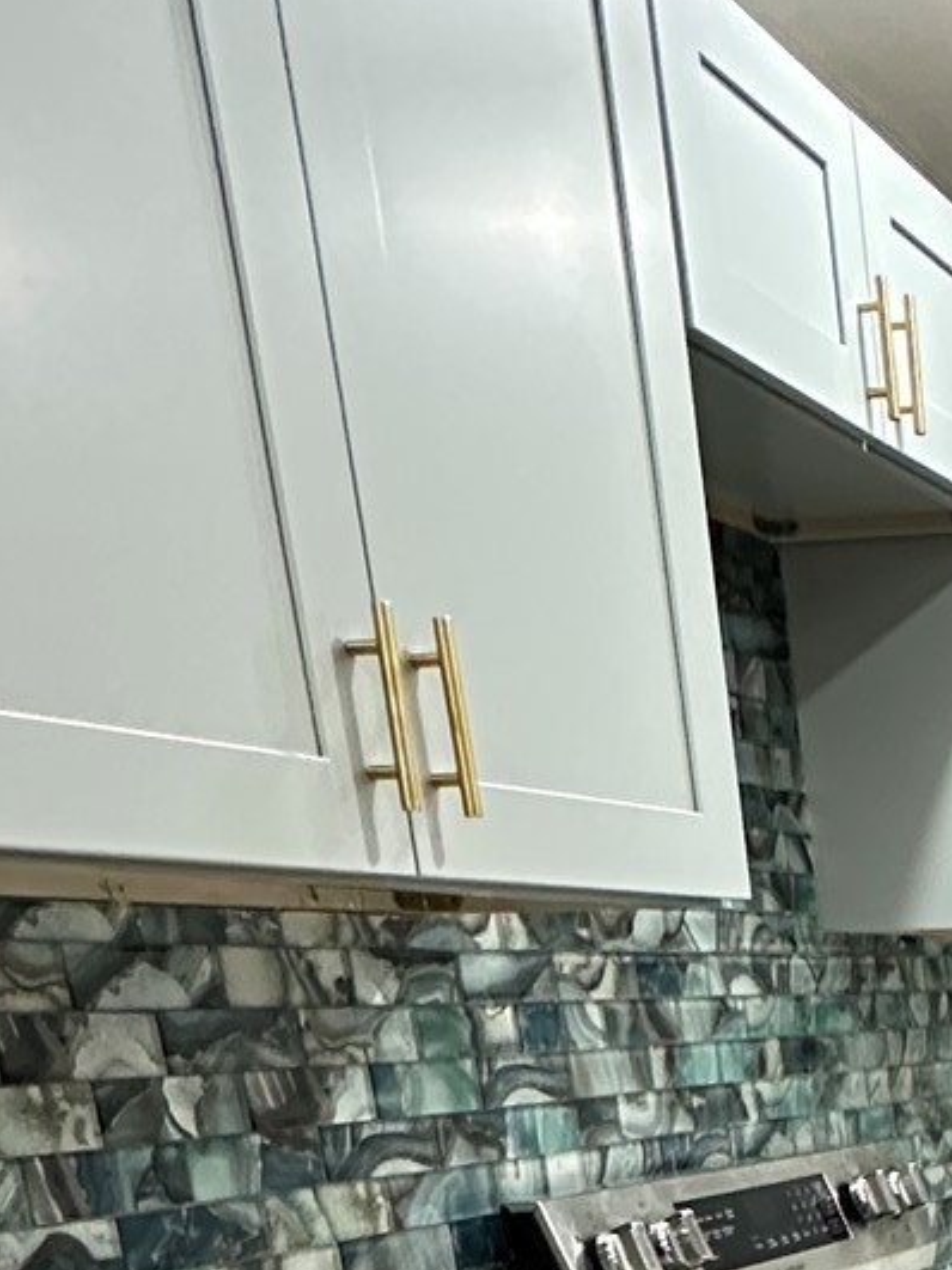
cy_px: 1555
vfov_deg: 30.0
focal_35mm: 54
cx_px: 1469
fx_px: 1981
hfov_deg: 21.9
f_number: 2.2
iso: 1000
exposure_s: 1/60
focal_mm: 2.22
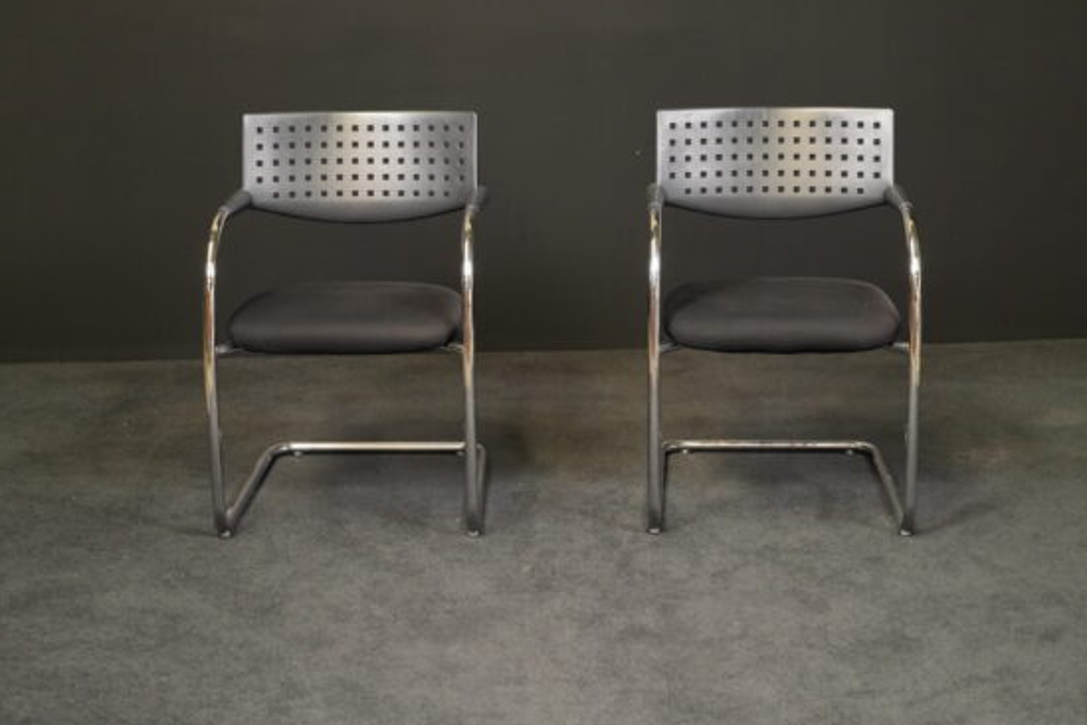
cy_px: 339
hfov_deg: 33.9
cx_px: 558
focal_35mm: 59
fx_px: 1781
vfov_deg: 23.0
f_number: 7.1
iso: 5000
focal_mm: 54
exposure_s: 1/100
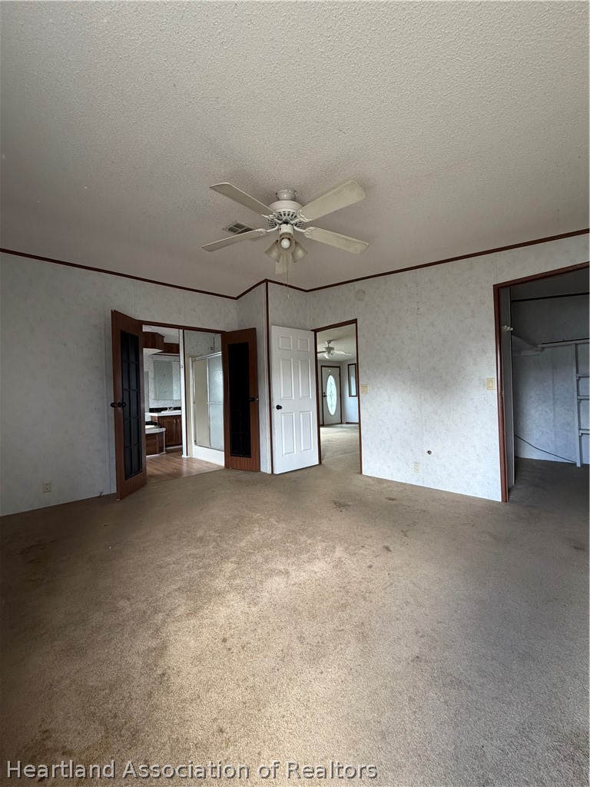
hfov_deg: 85.7
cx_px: 295
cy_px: 394
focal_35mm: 14
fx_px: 318
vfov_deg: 102.1
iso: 320
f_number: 2.2
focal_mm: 2.22
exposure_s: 1/108
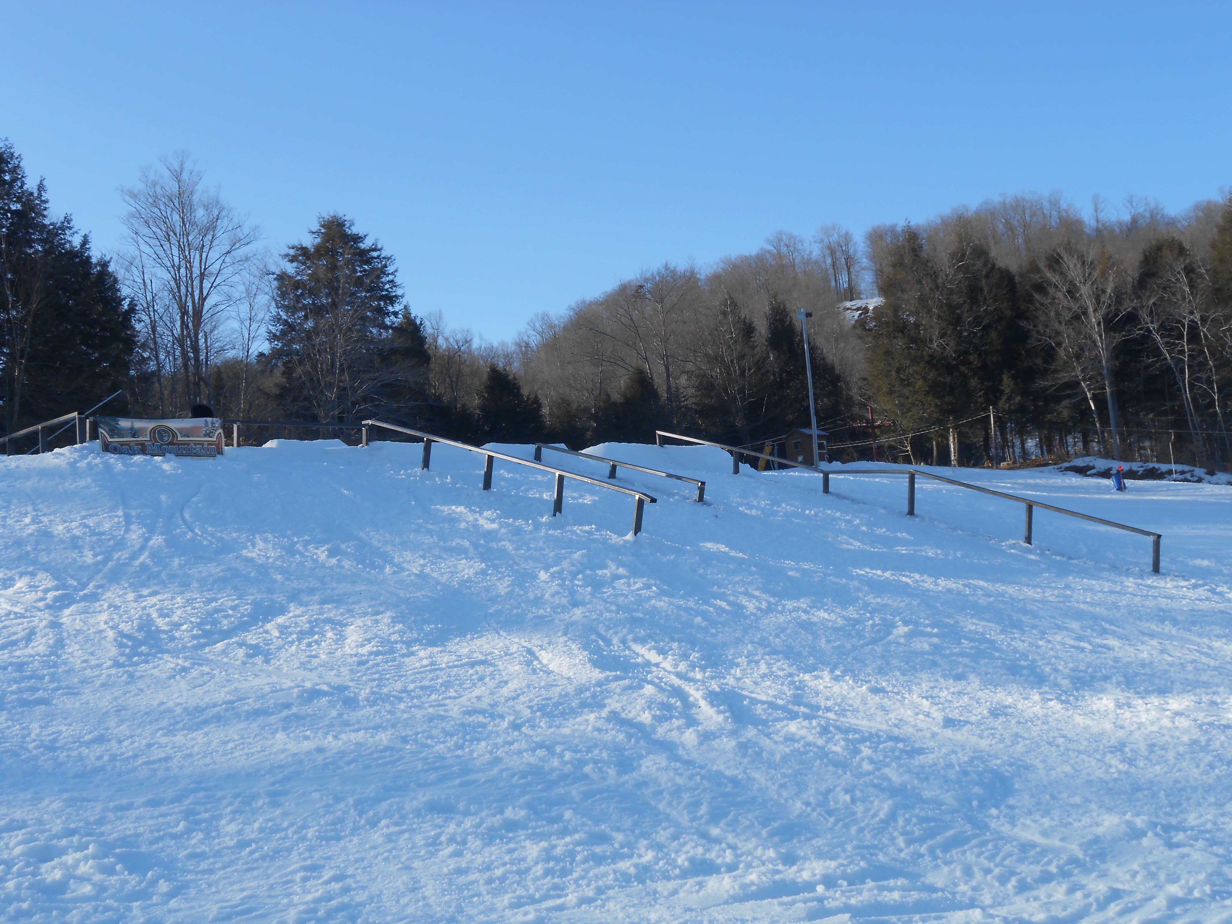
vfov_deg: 32.9
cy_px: 462
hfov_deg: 42.9
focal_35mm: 44
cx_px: 616
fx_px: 1566
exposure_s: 1/400
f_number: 4.5
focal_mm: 7.8
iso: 80
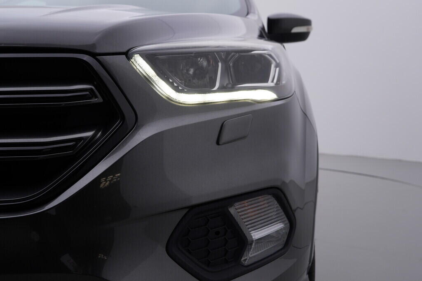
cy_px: 140
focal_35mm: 36
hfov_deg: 53.1
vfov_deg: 36.9
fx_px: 422
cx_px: 211
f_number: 4.5
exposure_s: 1/100
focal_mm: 24
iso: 125
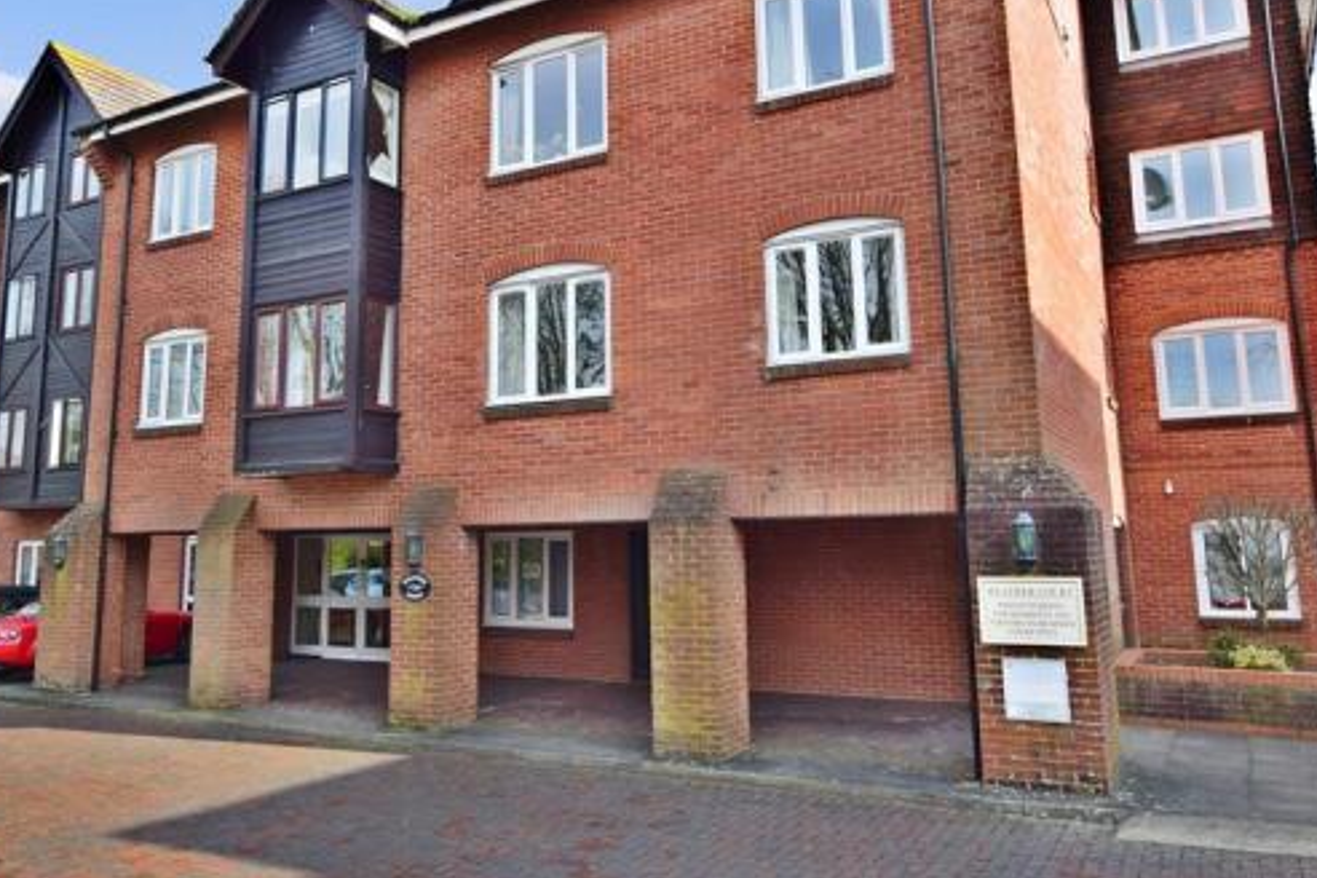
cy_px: 352
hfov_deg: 65.3
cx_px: 584
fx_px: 1024
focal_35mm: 28
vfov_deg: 46.1
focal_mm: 14
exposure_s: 1/125
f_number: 11
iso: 400
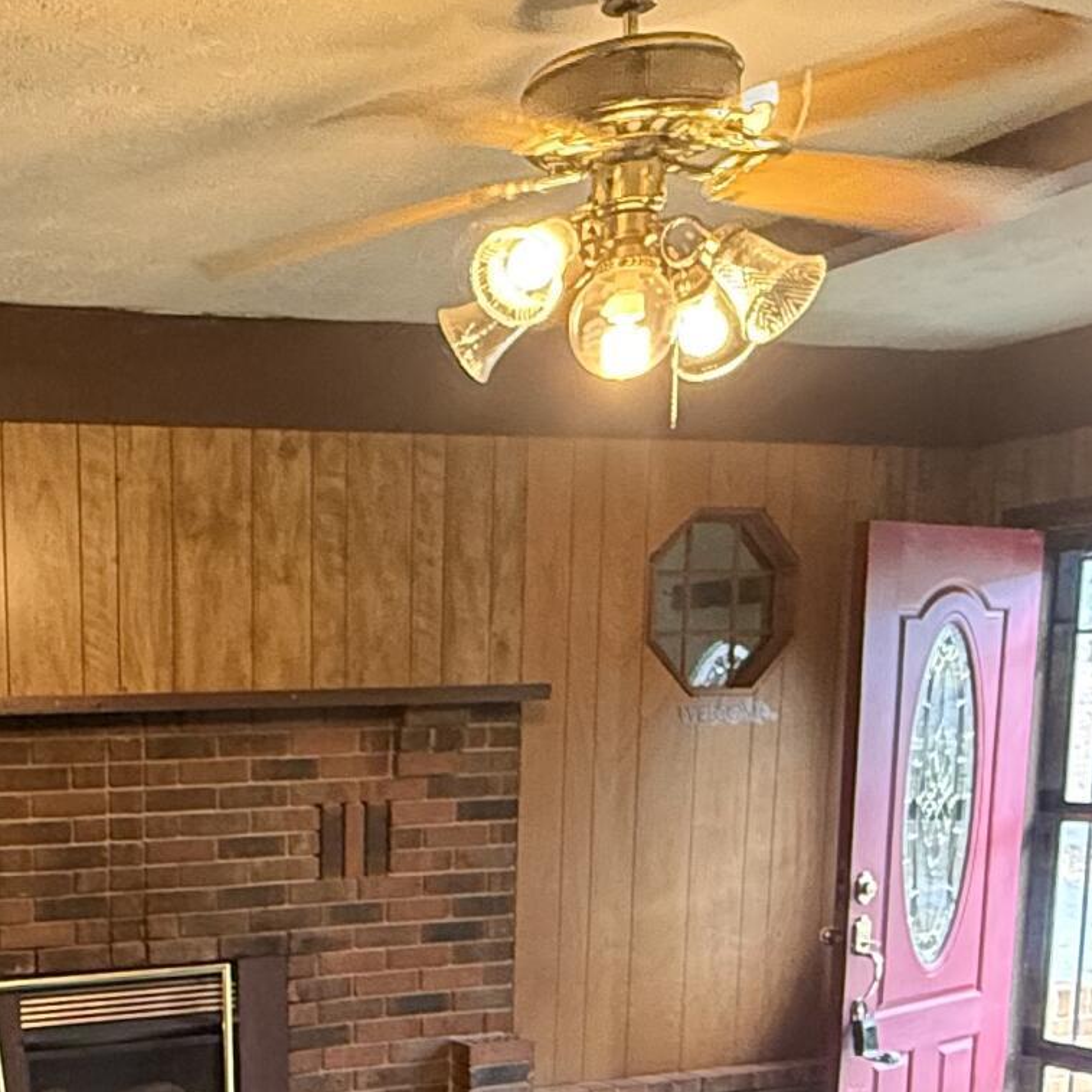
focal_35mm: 49
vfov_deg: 32.3
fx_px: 1749
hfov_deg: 32.5
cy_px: 1056
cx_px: 62
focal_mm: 2.22
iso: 500
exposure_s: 1/60
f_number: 2.2
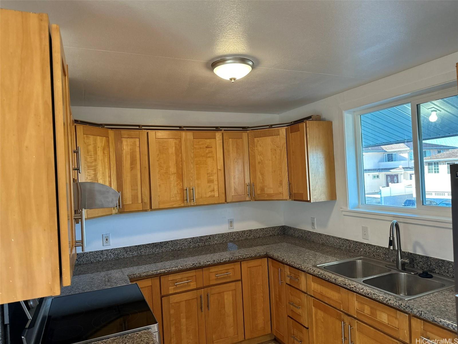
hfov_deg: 71.6
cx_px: 229
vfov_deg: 56.8
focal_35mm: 24
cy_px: 172
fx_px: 318
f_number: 1.78
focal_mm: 6.86
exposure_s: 1/120
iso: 125
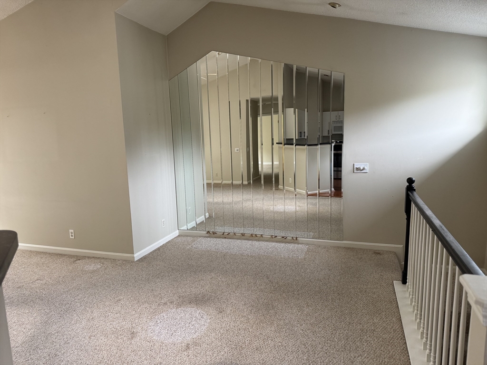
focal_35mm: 24
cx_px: 244
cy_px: 182
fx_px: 338
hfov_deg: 71.6
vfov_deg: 56.8
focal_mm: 6.76
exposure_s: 1/118
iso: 200
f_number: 1.78
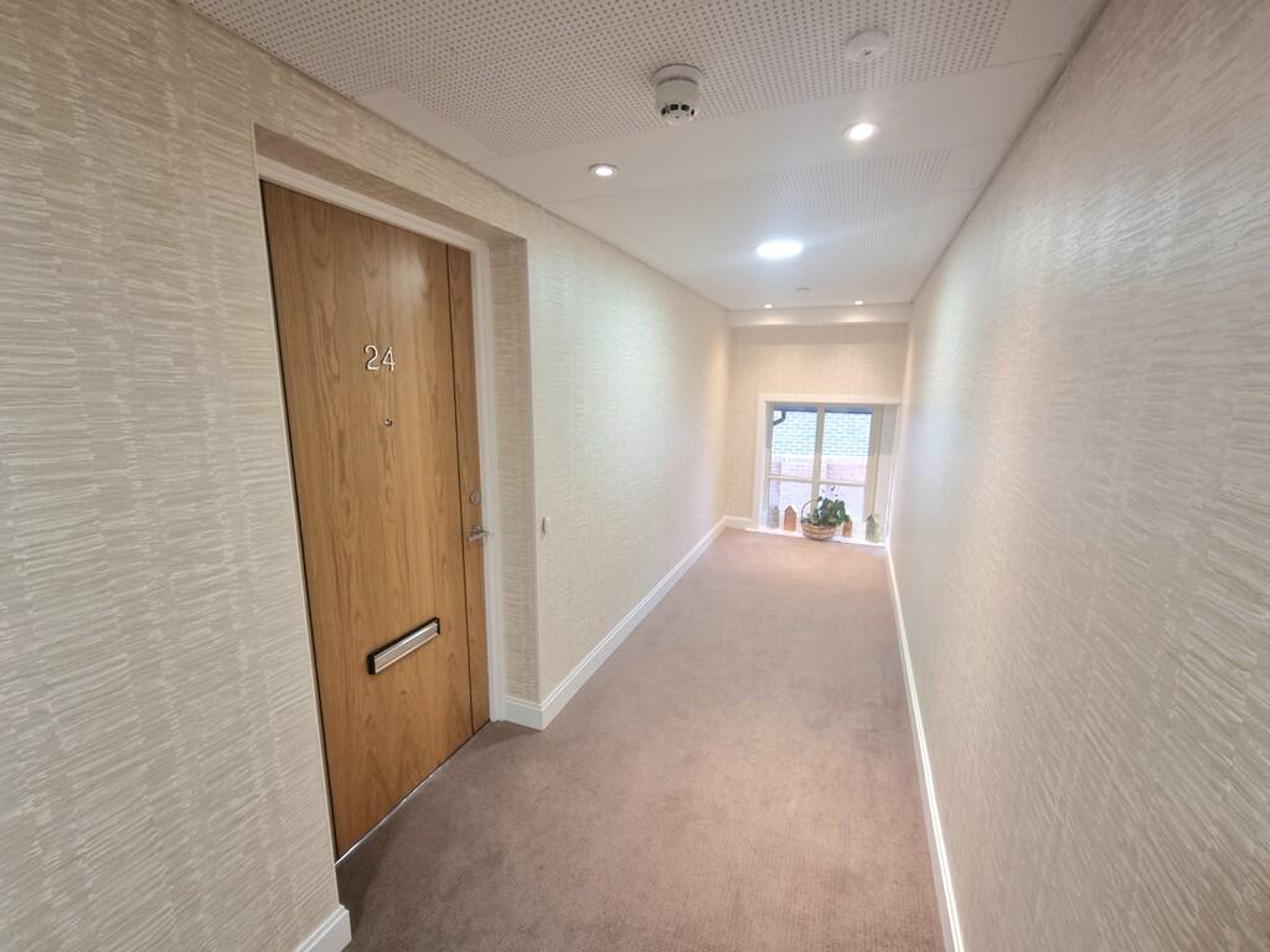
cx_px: 635
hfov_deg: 106.2
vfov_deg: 89.9
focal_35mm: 13
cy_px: 476
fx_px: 477
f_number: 2.2
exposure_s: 1/50
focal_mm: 2.2
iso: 320
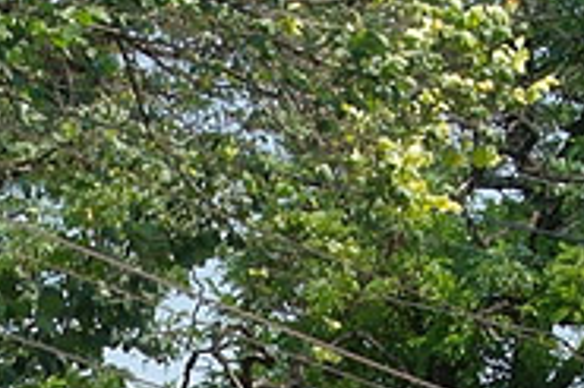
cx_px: -82
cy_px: 1087
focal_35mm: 376
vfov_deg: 3.6
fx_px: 6094
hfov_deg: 5.5
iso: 250
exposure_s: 1/400
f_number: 8
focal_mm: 38
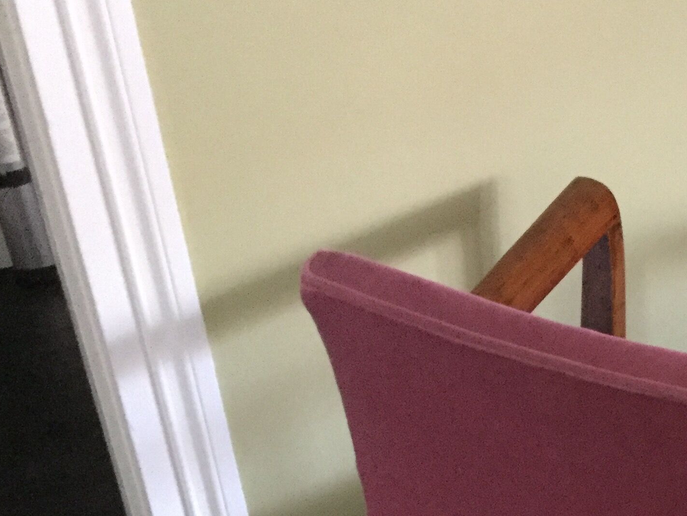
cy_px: 544
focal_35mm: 71
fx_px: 1409
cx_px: 780
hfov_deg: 25.2
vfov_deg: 20.0
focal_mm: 3.3
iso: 500
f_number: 2.4
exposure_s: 1/17
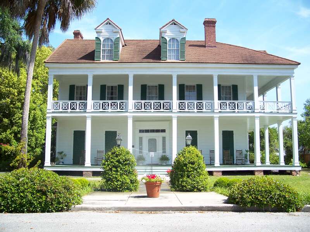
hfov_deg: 50.1
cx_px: 155
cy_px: 116
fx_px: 331
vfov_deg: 38.7
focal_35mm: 37
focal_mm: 7.8
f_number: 2.8
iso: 64
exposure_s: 1/500
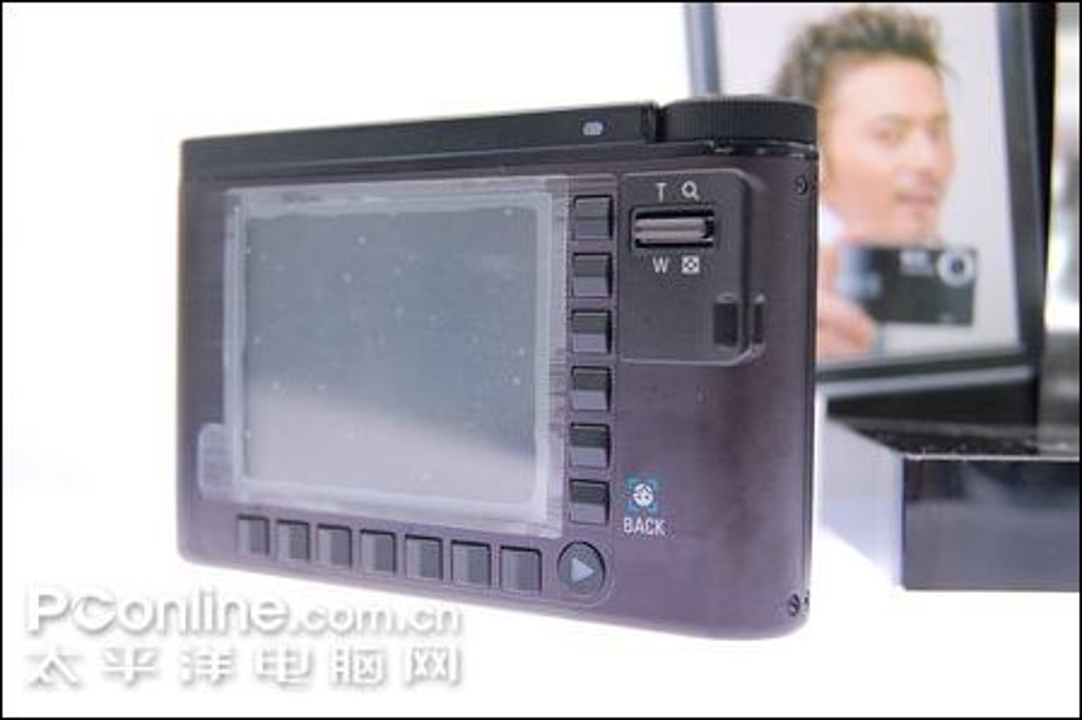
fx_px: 1577
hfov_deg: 37.9
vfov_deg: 25.7
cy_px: 360
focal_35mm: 52
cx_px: 541
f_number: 5.6
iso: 1600
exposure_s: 1/80
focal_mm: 35
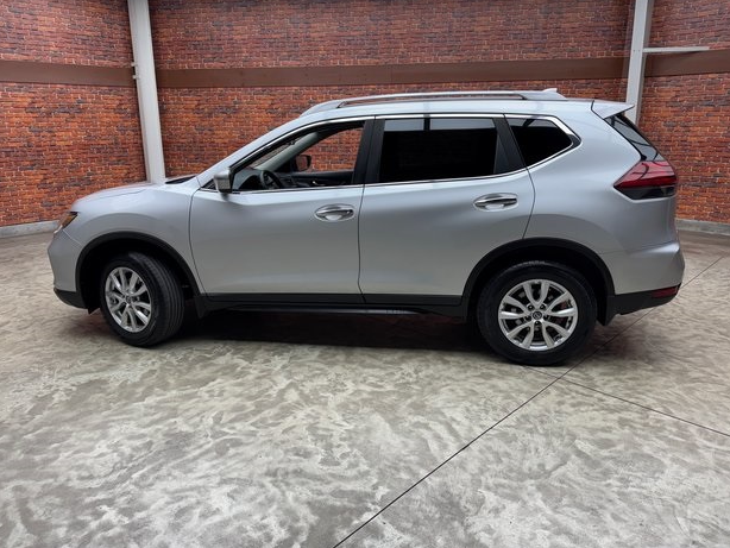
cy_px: 269
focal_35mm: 25
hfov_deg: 69.4
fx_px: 527
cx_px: 357
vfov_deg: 54.9
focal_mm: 6.76
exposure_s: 1/152
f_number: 1.78
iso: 64
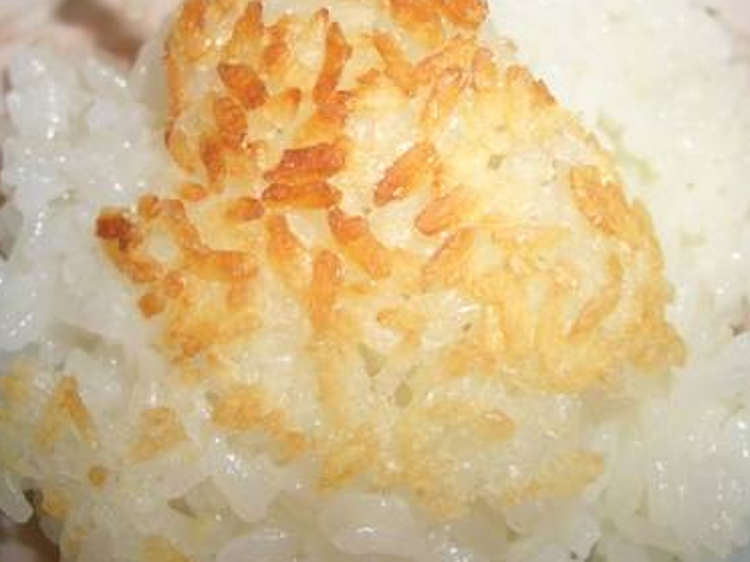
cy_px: 182
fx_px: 1127
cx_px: 354
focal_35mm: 52
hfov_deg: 36.8
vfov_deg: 27.8
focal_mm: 5.8
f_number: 2.6
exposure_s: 1/60
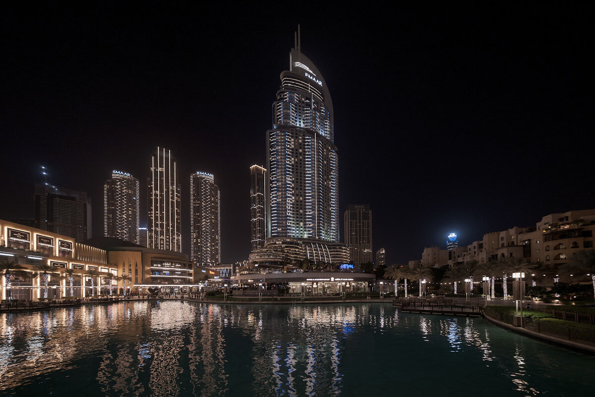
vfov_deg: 90.0
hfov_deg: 112.6
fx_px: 198
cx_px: 298
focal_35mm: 12
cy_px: 198
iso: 640
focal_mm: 8
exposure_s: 1/15
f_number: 2.8
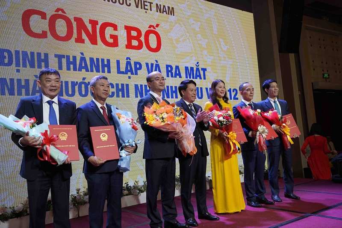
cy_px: 114
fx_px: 319
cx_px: 171
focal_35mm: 34
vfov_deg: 39.3
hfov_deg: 56.4
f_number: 4
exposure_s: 1/160
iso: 500
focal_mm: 33.6
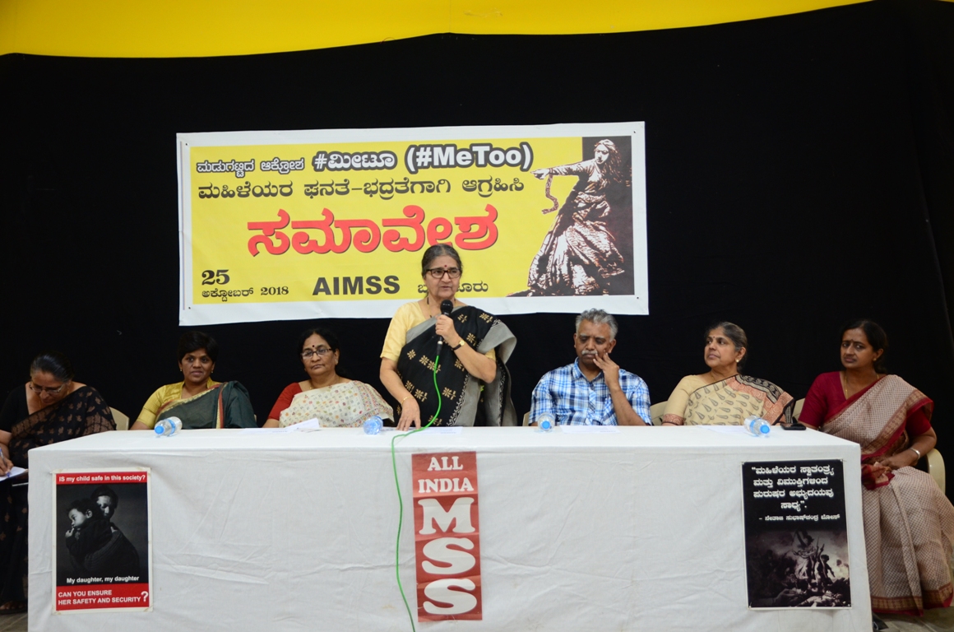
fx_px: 1031
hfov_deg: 49.6
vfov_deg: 34.1
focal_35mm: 39
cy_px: 316
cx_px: 477
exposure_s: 1/50
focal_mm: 26
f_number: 4
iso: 800
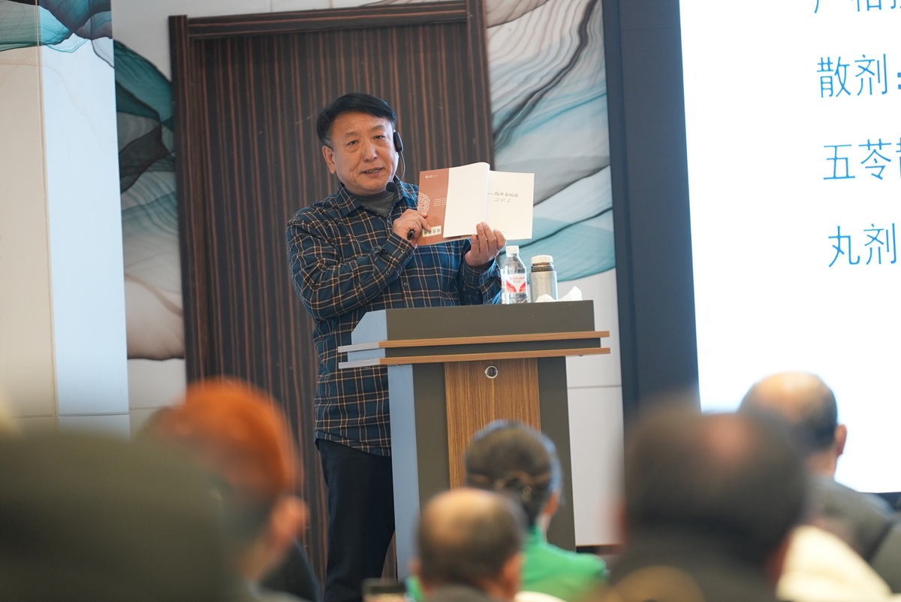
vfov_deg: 8.3
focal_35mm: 166
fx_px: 4156
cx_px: 450
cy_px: 301
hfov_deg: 12.4
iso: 1250
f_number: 2.8
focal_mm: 166
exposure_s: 1/125
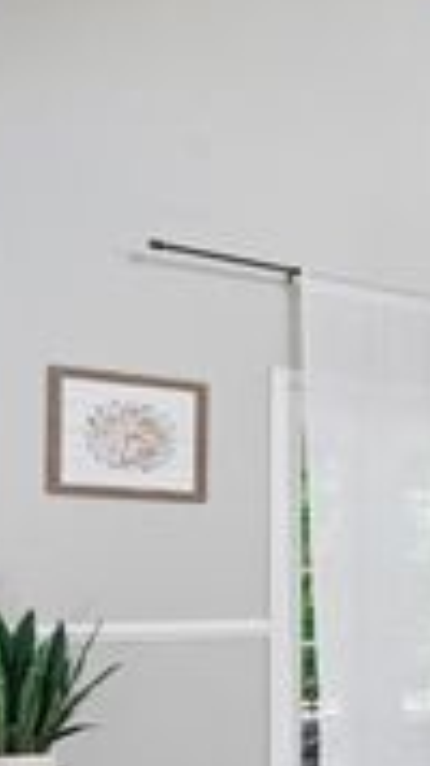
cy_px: 600
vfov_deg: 42.0
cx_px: 942
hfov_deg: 16.4
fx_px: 954
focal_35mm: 47
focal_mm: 16
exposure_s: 1/25
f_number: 8
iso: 100
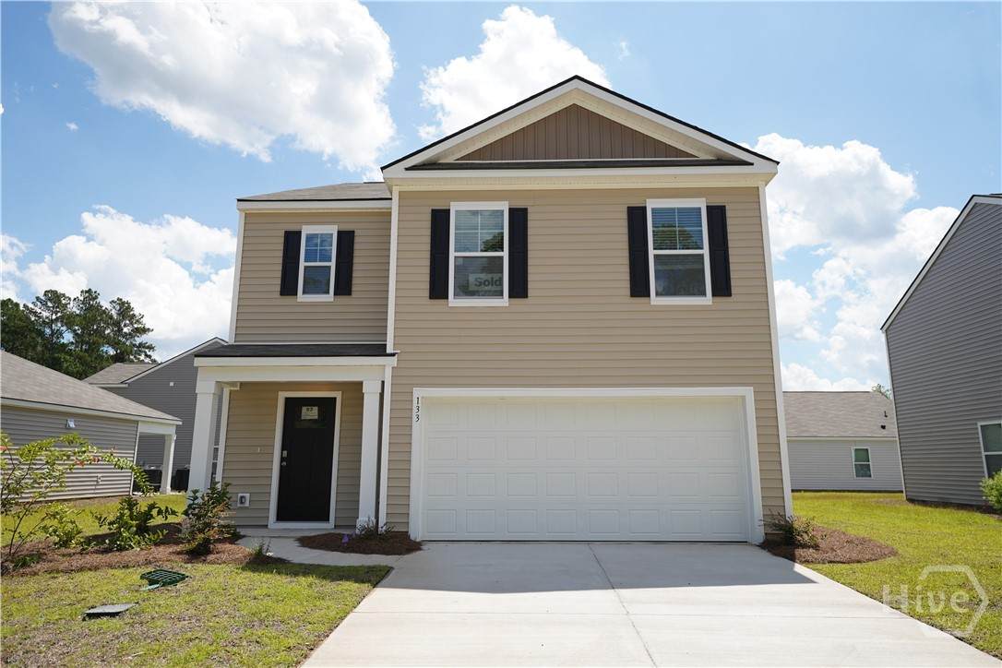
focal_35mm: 24
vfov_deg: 53.1
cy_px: 334
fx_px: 668
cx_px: 501
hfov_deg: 73.7
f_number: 2.8
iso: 200
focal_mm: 24
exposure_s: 1/3200
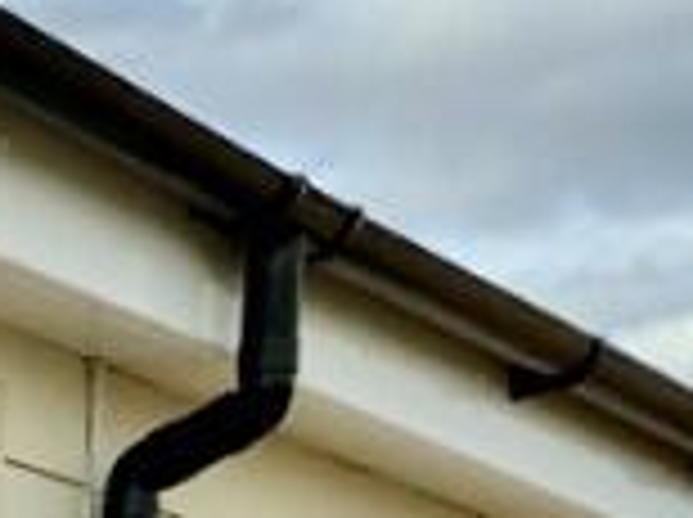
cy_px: 1563
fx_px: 3058
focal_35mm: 153
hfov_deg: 12.0
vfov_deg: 8.2
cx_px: -531
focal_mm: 2.22
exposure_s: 1/2004
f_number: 2.2
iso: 16
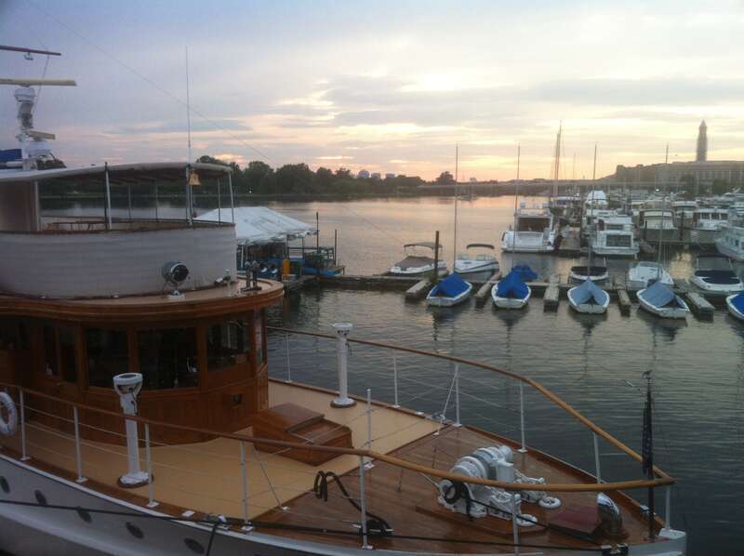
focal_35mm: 35
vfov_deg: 40.6
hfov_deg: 52.7
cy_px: 278
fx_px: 751
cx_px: 372
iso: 100
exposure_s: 1/120
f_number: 2.8
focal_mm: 3.85
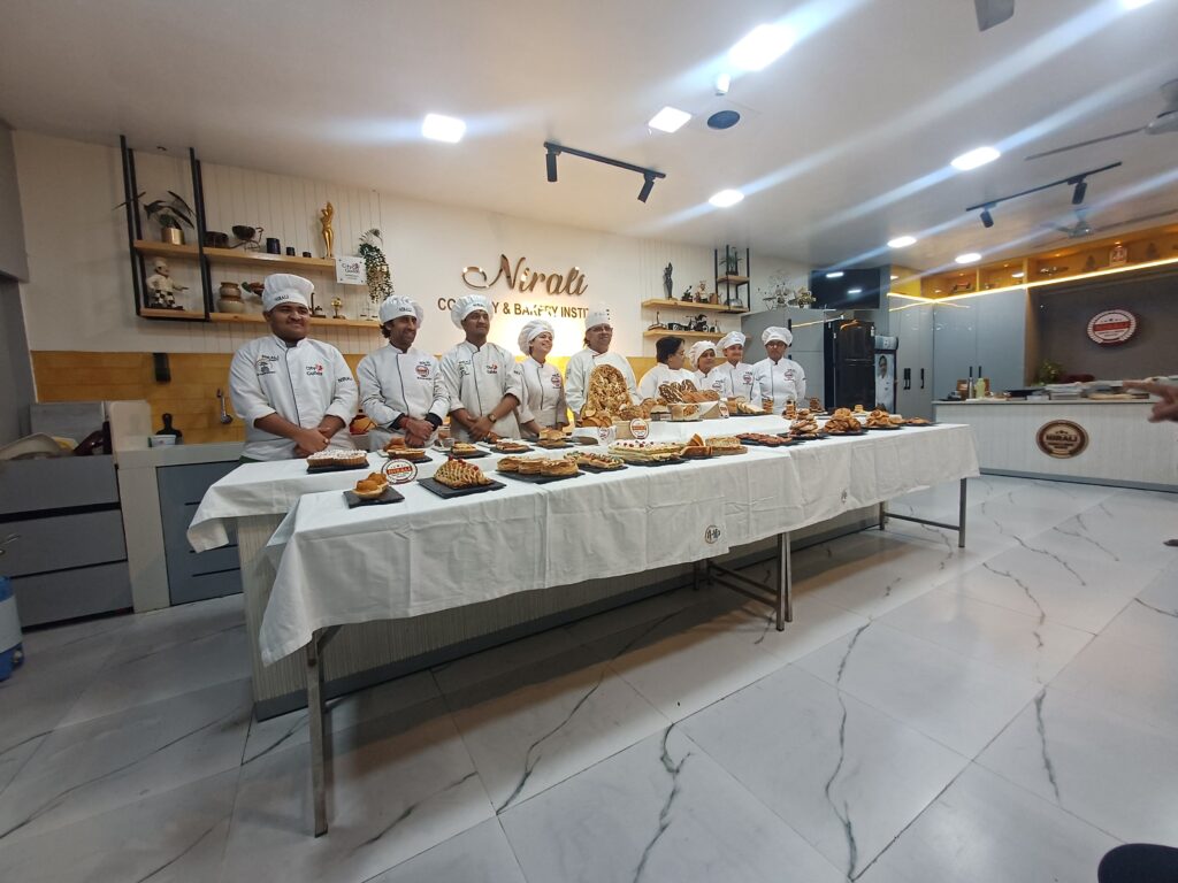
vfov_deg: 89.9
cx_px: 589
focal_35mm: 13
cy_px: 442
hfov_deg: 106.2
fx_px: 442
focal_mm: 1.42
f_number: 2.2
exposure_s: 1/50
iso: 125
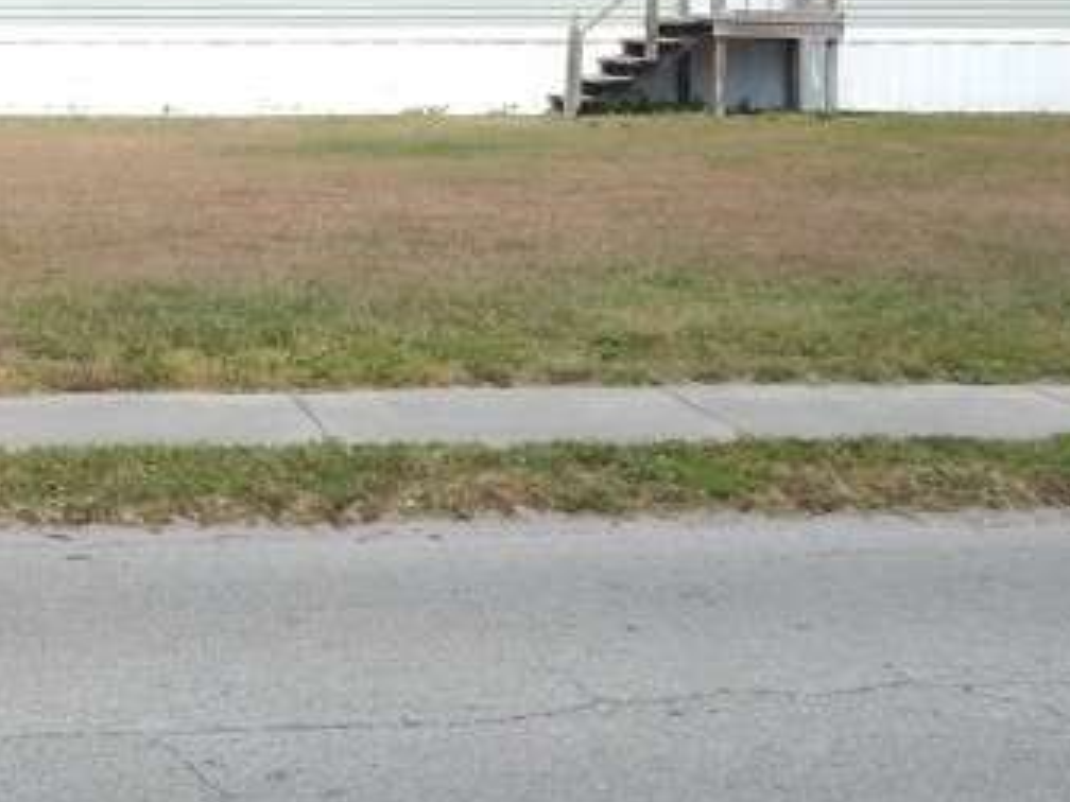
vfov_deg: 20.0
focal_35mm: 70
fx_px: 2164
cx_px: 143
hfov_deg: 27.0
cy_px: -102
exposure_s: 1/1500
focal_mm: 4
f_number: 3
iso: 125
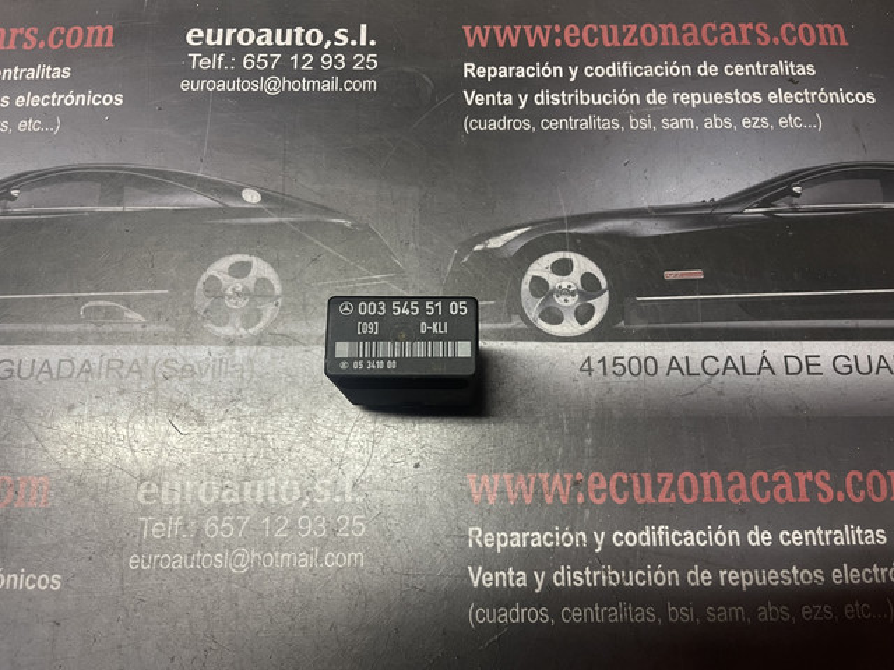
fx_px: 671
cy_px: 335
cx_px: 447
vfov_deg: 53.1
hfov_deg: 67.3
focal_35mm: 26
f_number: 1.6
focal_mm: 5.1
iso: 250
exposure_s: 1/50
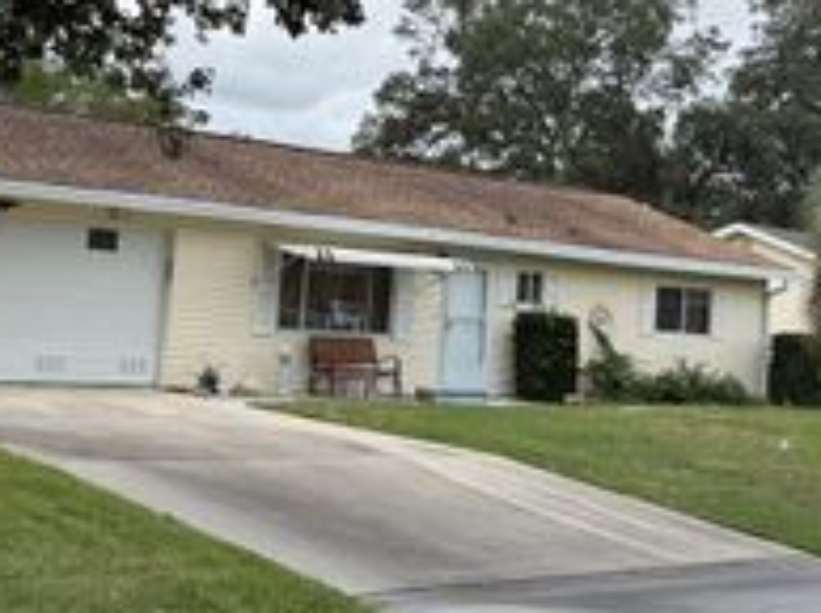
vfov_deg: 23.5
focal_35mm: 62
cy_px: 218
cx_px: 389
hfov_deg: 31.2
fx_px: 1469
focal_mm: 6.76
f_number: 1.78
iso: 80
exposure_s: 1/3425
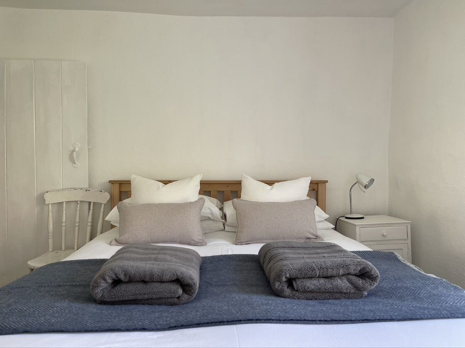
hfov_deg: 67.3
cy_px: 174
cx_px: 232
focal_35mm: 26
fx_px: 349
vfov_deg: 53.1
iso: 125
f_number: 1.6
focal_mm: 5.1
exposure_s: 1/121
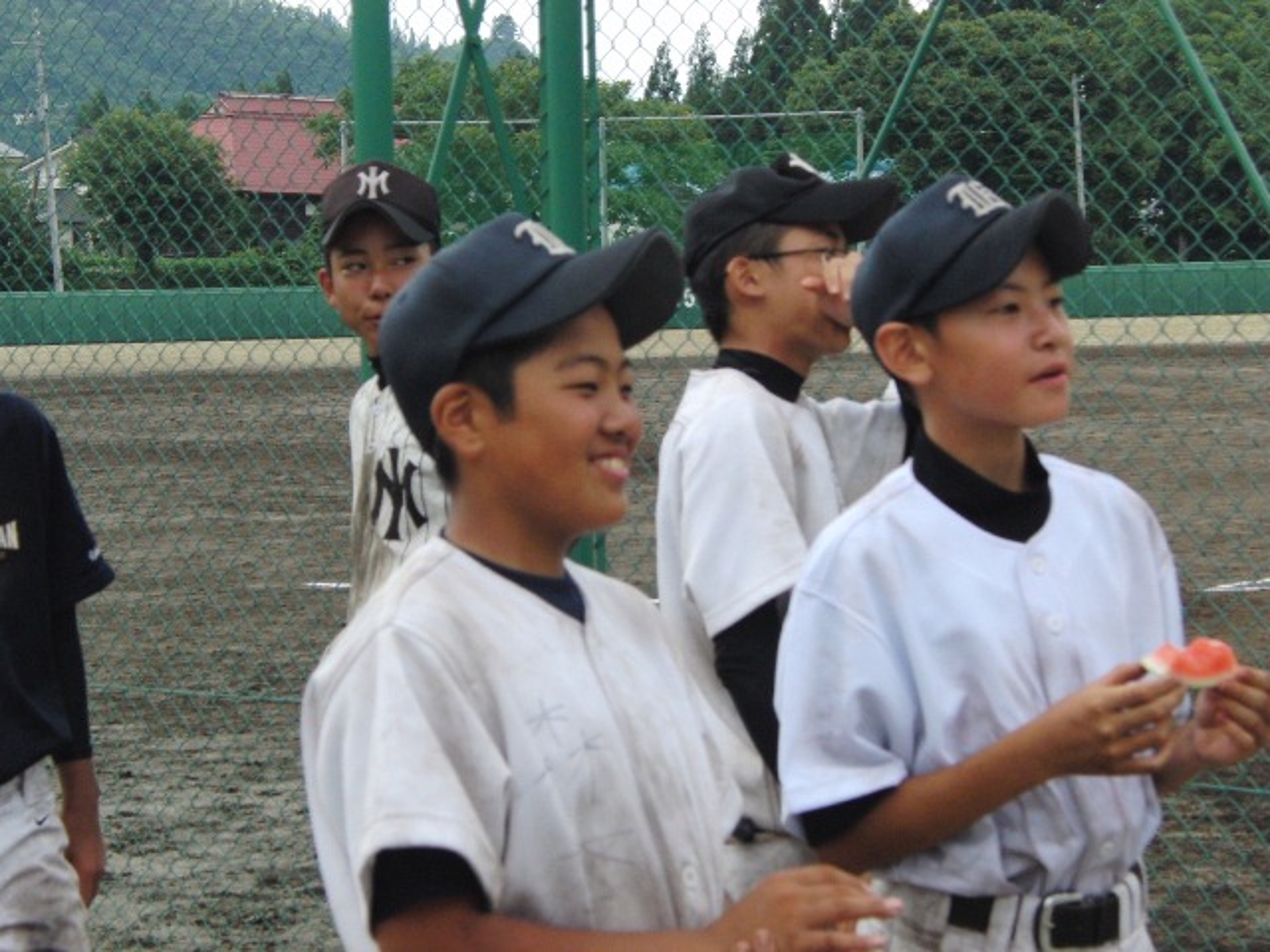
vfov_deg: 16.2
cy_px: 476
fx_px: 3339
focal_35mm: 91
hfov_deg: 21.5
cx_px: 635
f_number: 3.8
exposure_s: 1/320
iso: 200
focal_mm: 16.1
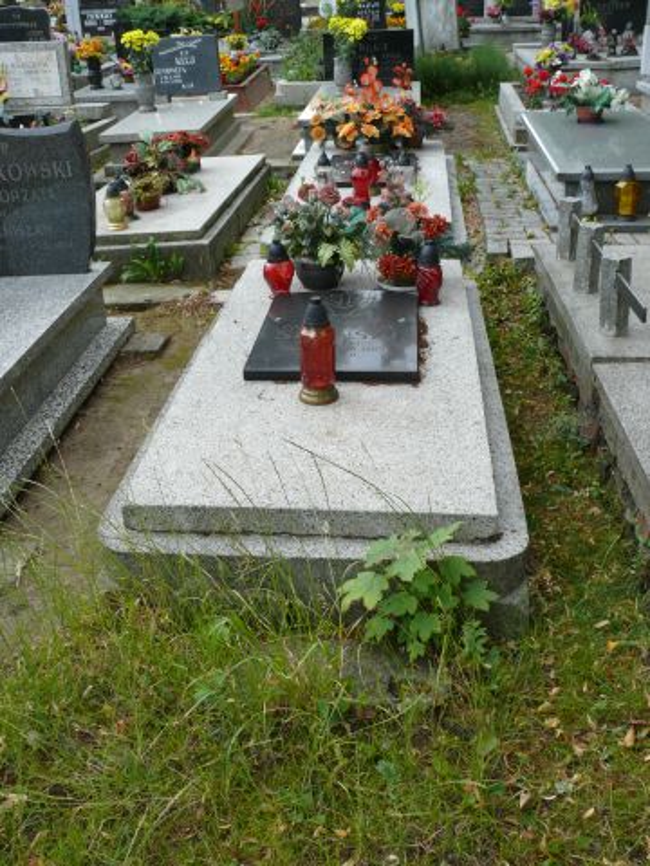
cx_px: 325
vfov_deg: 52.6
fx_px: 876
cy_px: 433
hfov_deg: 40.7
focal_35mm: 35
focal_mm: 7.4
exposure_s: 1/125
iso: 100
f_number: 4
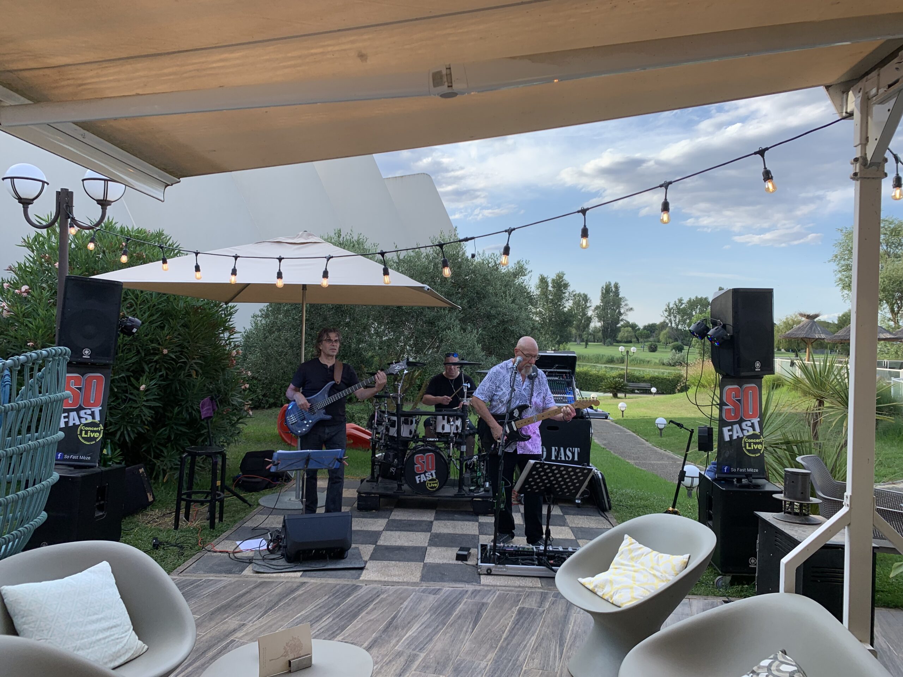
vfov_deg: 53.1
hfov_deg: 67.3
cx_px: 452
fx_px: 678
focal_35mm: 26
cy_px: 338
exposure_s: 1/783
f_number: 1.8
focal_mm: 4.25
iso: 25
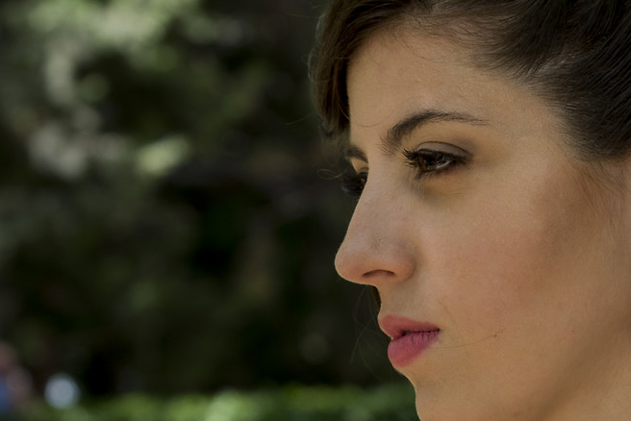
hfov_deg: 8.0
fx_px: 4489
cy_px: 592
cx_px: 196
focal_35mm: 256
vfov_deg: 5.3
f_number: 5.6
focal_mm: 70
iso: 100
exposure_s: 1/60
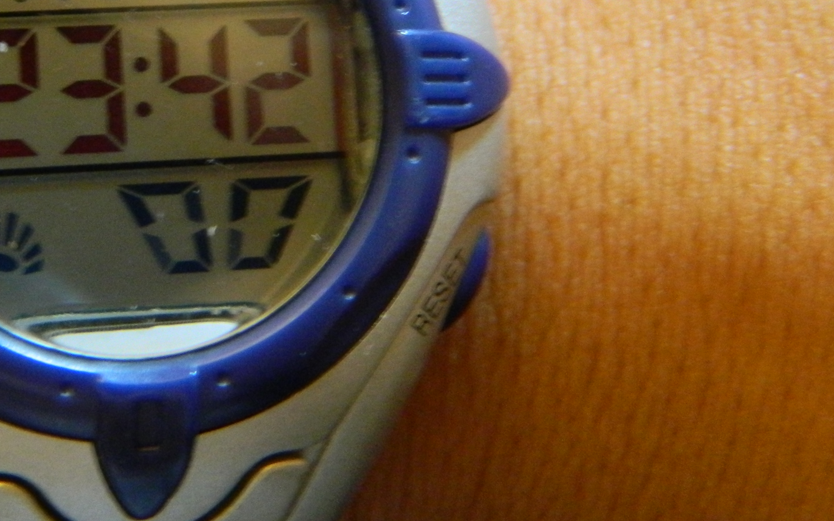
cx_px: 102
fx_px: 1546
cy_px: 97
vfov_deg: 18.9
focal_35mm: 68
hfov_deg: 29.1
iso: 400
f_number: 3.3
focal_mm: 6.2
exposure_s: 1/20
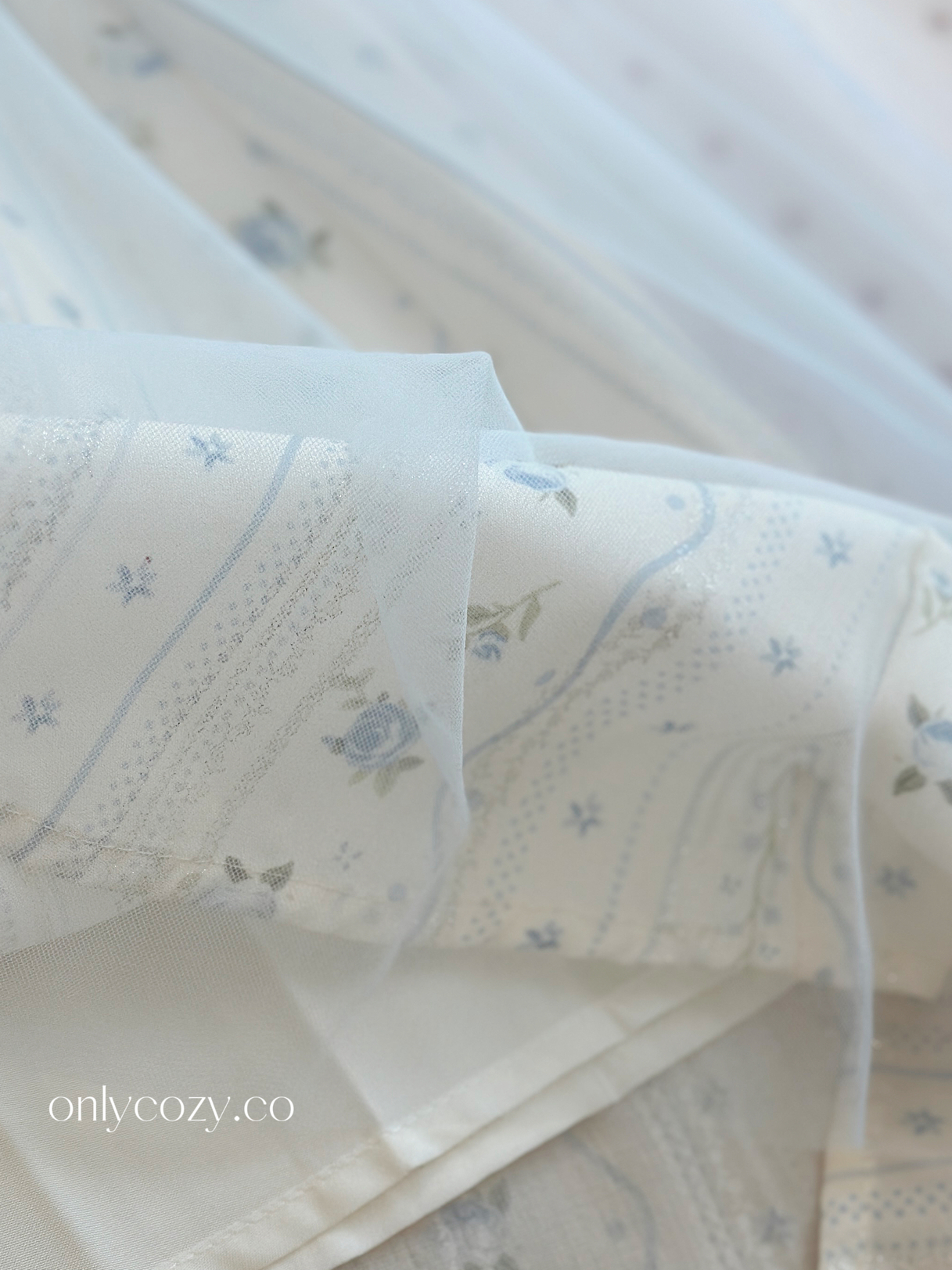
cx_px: 329
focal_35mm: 71
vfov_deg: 27.2
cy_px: 896
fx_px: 2604
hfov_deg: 20.7
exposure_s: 1/303
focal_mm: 6.86
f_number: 1.78
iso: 80
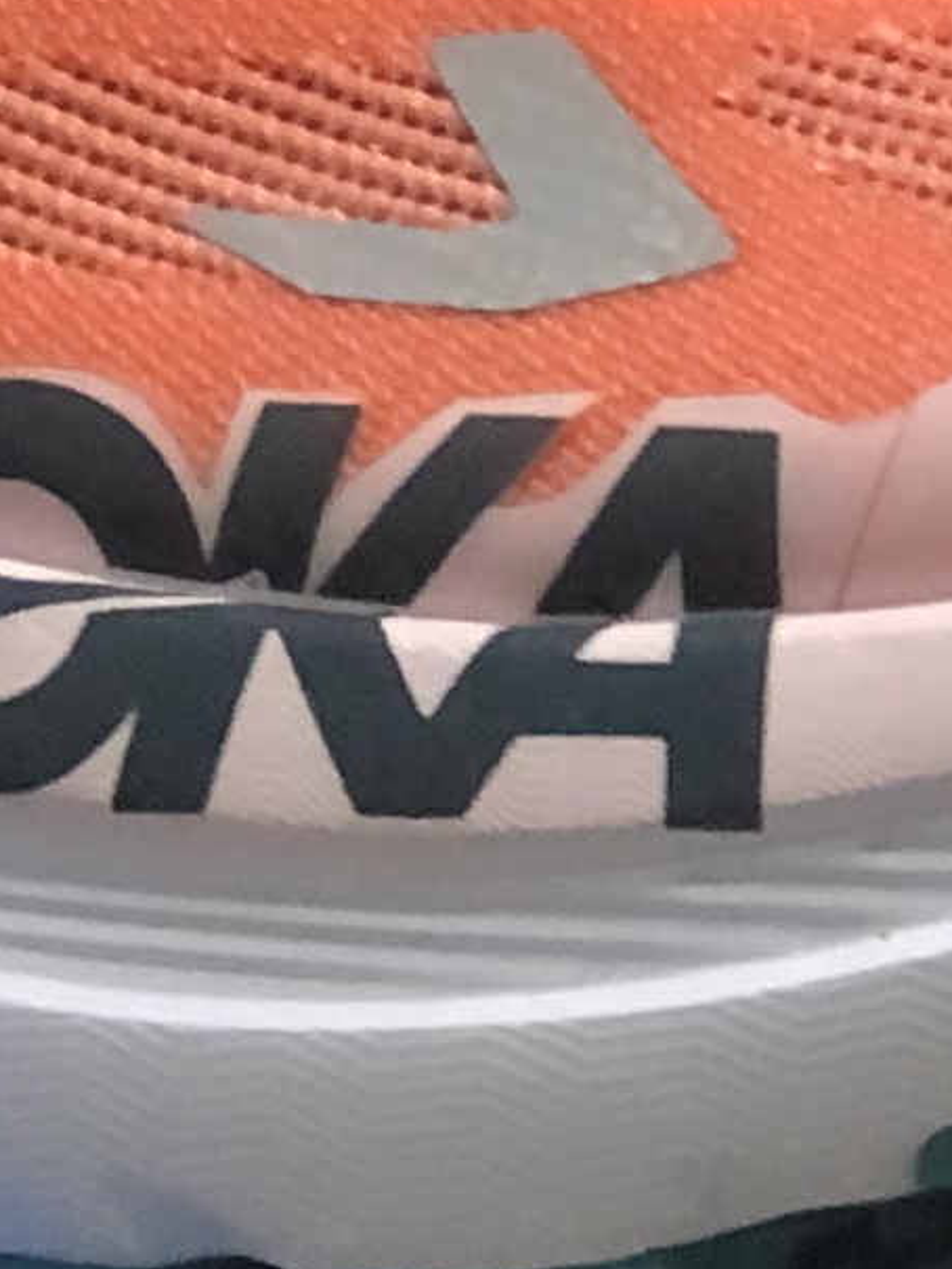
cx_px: 348
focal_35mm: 380
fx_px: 13929
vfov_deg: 5.2
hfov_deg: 3.9
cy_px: 472
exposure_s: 1/30
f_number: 2.8
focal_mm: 6.6
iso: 160
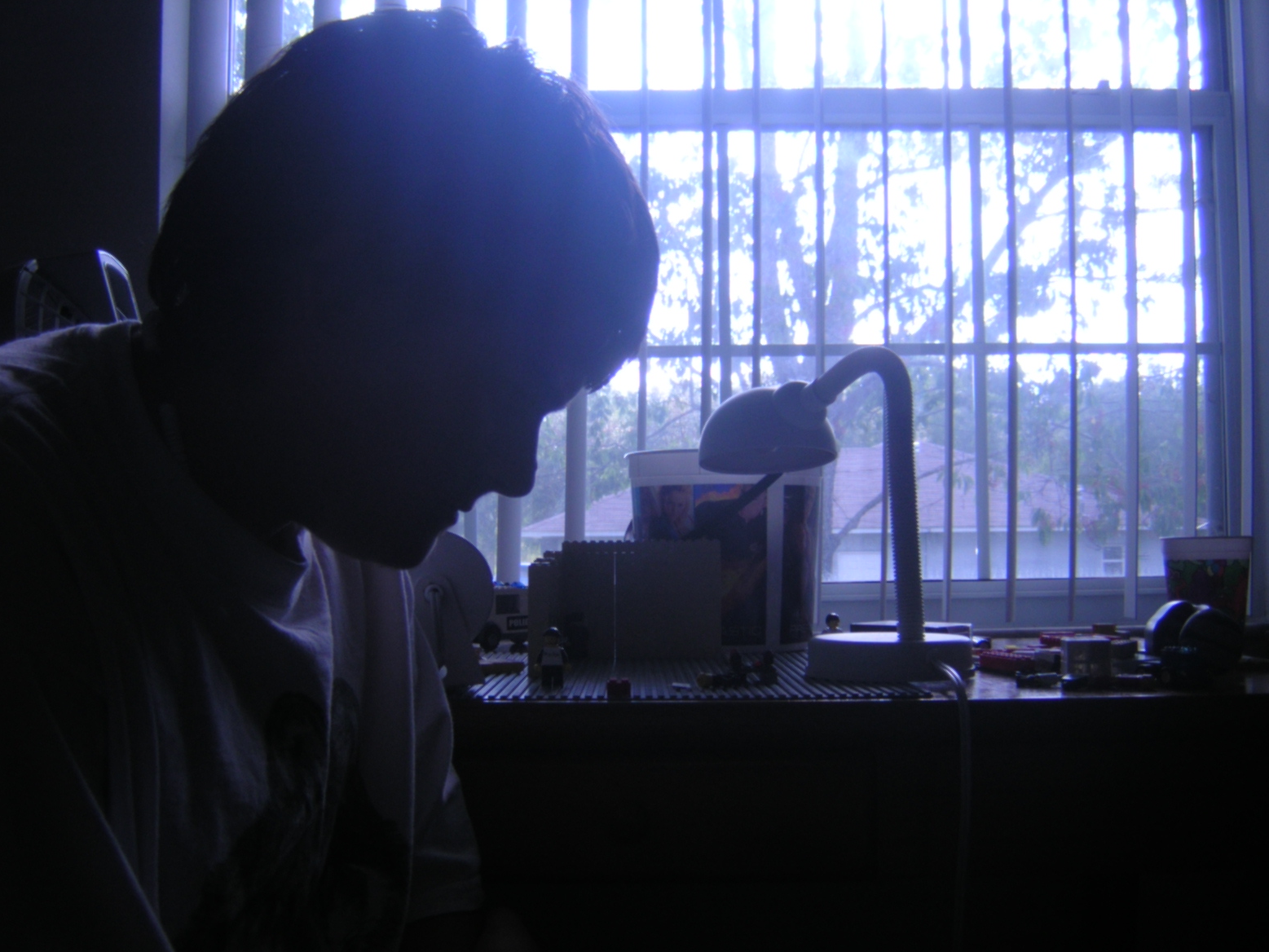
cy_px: 483
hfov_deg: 50.1
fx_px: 1357
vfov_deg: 38.7
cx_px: 621
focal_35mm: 37
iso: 100
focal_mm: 4.7
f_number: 2.6
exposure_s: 1/114
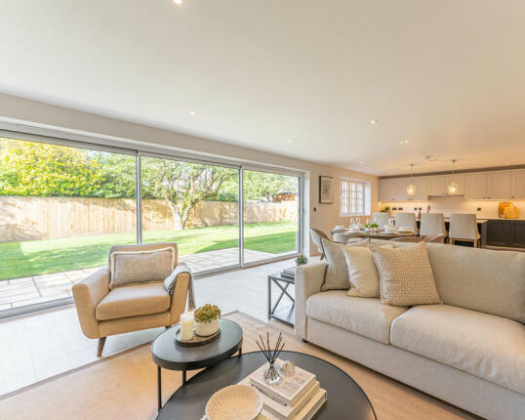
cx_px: 296
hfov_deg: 92.6
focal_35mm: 16
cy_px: 210
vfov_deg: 80.3
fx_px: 249
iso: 200
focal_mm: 14
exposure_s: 1/160
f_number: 5.6
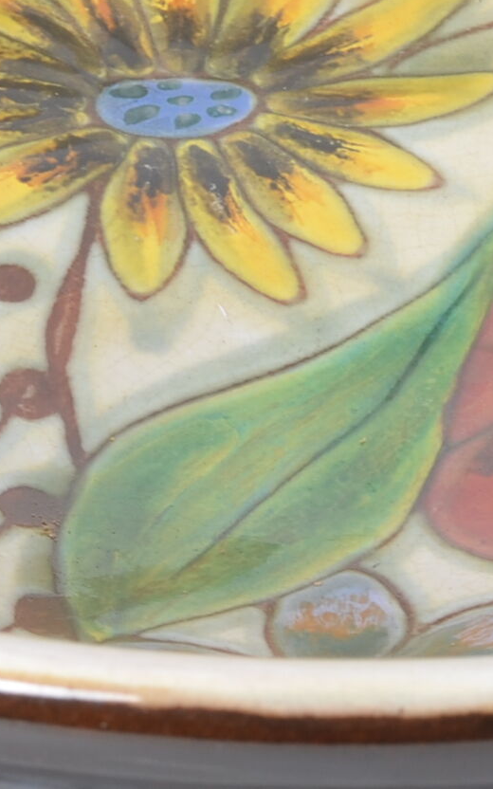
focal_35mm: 339
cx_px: 312
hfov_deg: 3.9
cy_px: 284
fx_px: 7288
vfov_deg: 6.2
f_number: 11
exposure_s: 1/125
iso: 100
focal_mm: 50
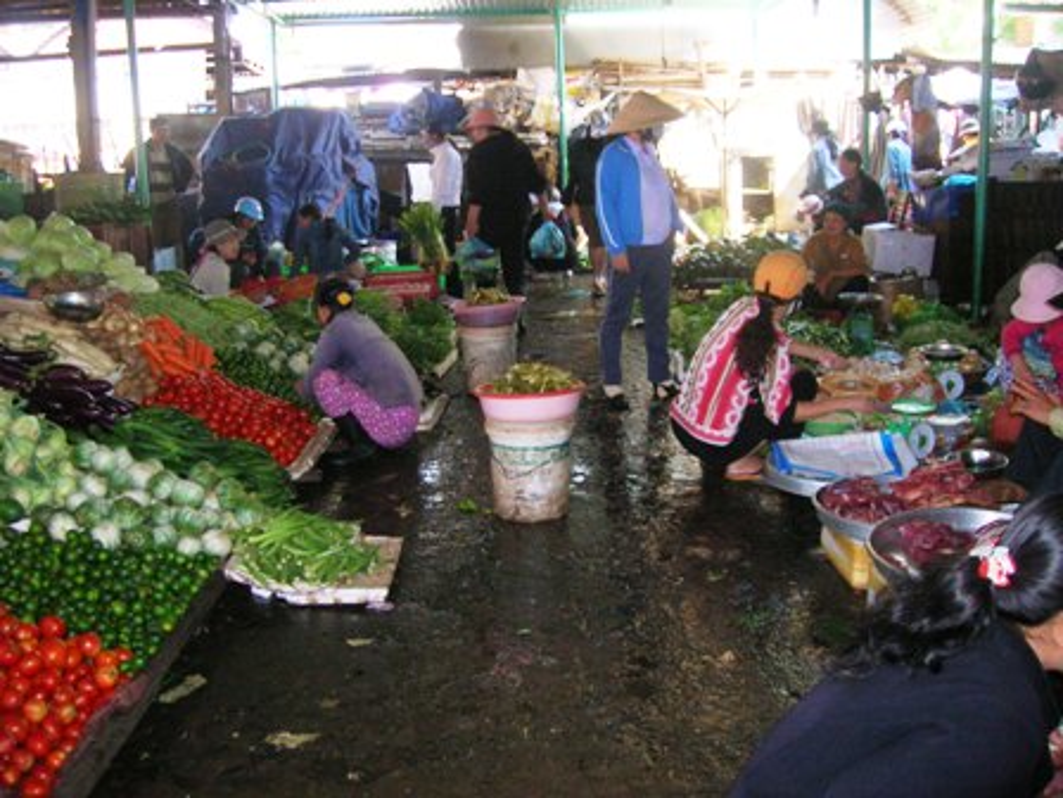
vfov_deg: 41.8
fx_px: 1044
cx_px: 532
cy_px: 399
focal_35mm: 34
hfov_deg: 54.0
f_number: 2.9
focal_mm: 5.7
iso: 144
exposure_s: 1/60.1
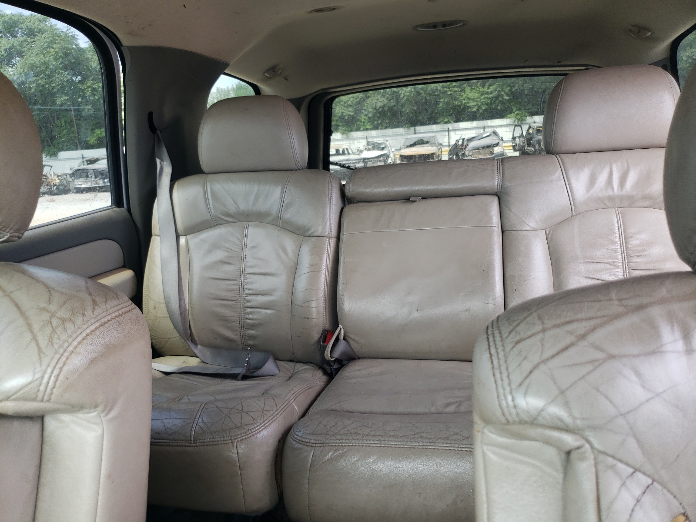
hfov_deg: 67.3
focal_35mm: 26
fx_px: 523
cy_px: 261
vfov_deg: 53.1
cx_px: 348
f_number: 1.5
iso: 50
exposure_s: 1/132
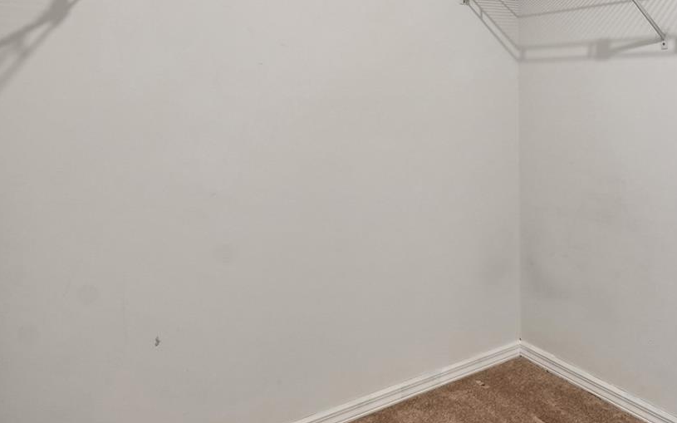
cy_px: 96
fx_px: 553
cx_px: 542
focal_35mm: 30
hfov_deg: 58.1
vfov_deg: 40.4
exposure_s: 1/4
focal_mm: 10
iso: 100
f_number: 7.1
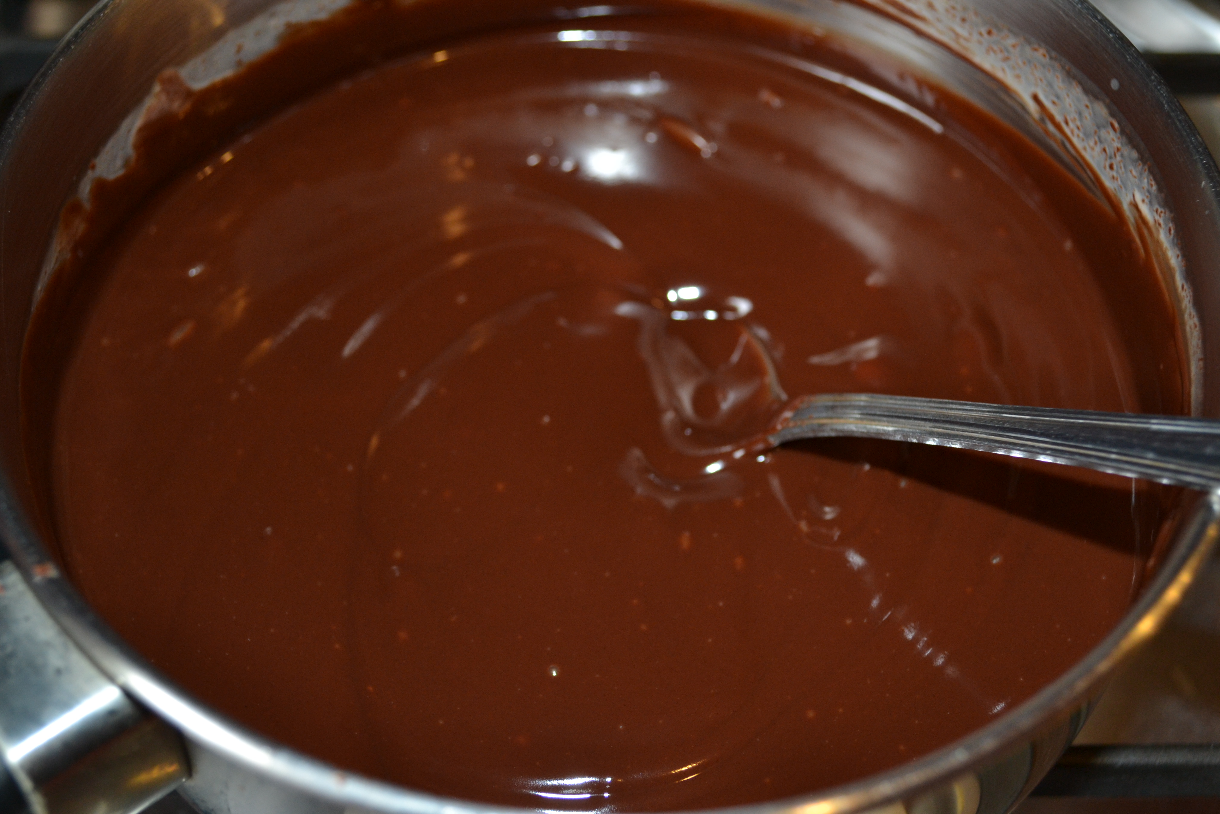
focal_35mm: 48
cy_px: 407
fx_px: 1627
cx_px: 610
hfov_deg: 41.1
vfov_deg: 28.1
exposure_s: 1/60
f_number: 4.8
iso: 720
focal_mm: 32
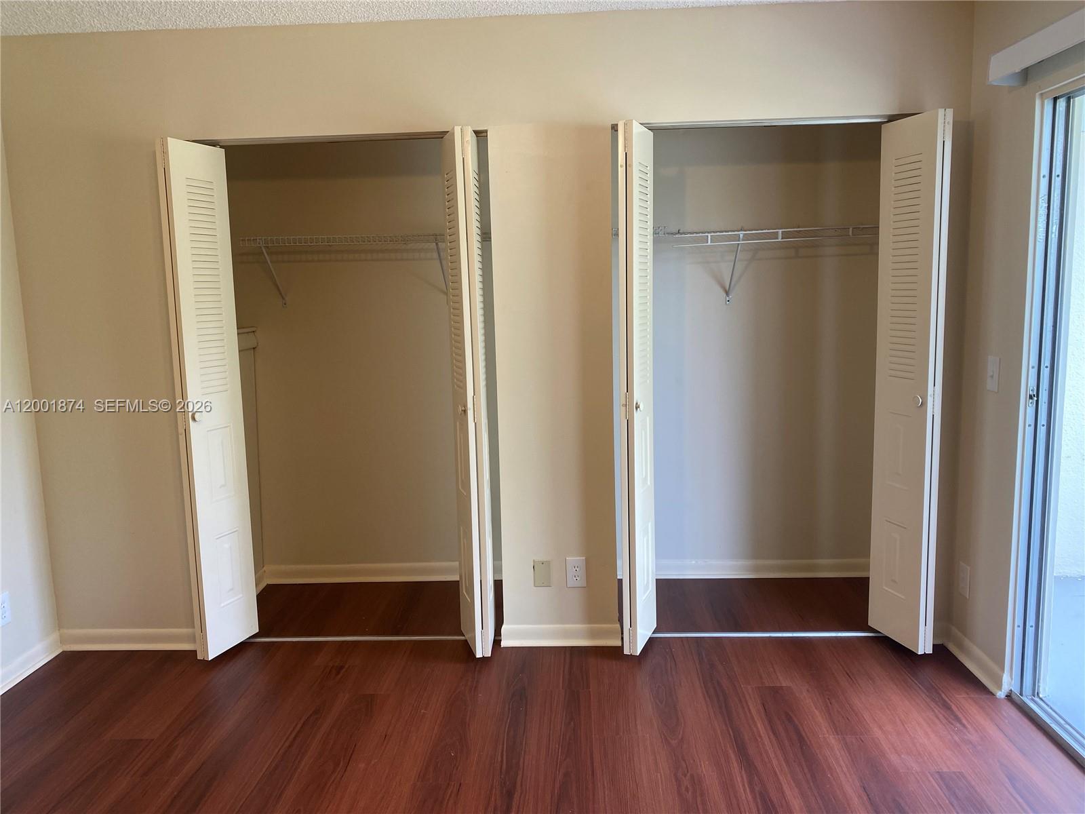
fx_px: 815
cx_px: 542
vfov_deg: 53.1
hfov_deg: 67.3
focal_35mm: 26
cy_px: 407
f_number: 1.8
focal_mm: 4.25
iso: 64
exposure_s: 1/60
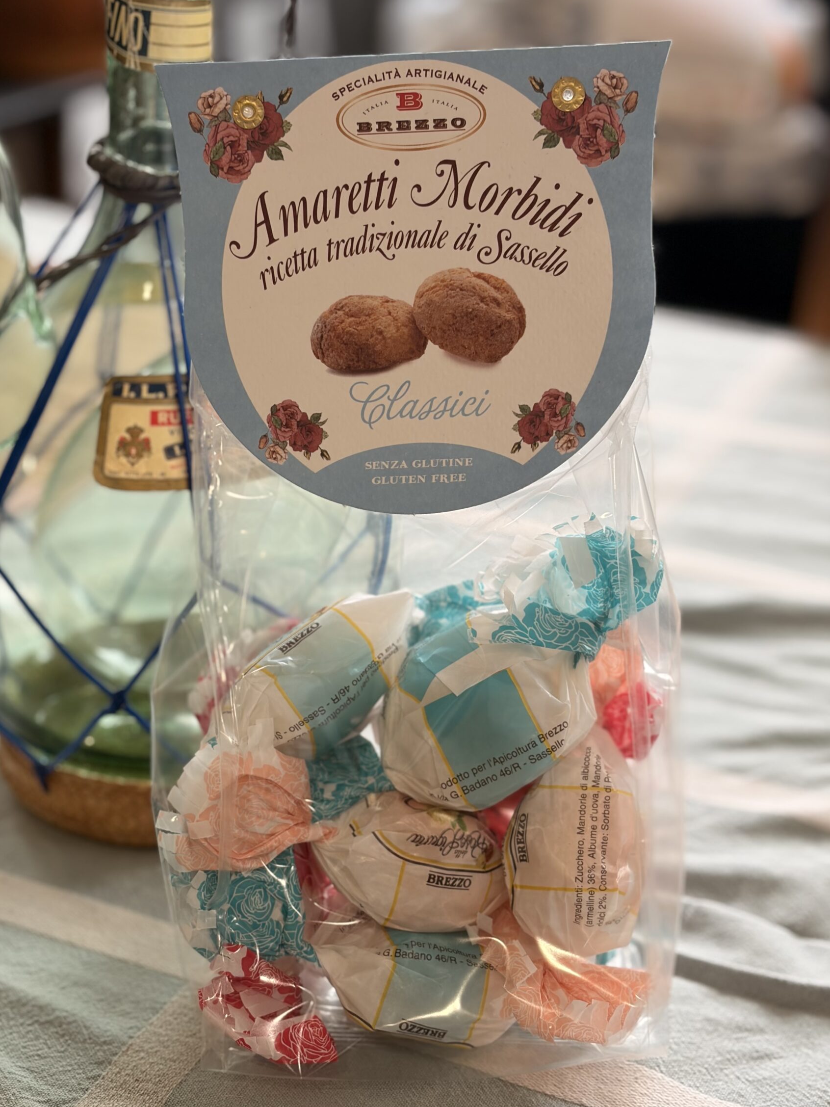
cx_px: 368
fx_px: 1886
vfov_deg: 32.7
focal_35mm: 59
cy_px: 530
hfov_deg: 24.8
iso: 32
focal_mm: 5.96
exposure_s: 1/50
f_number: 1.6
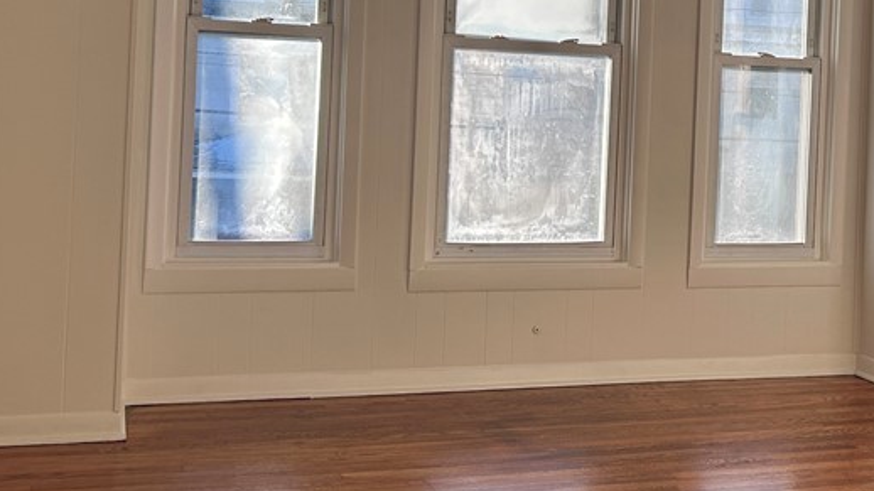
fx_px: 1297
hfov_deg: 36.3
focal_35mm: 56
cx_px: 665
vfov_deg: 20.8
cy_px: 13
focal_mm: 5.7
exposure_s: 1/1038
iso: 50
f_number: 1.5
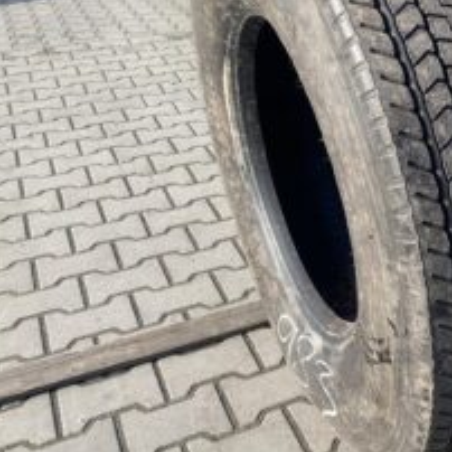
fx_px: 724
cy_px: 142
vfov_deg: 34.3
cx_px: 436
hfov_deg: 32.3
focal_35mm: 49
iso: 32
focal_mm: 4.25
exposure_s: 1/793
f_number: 1.8
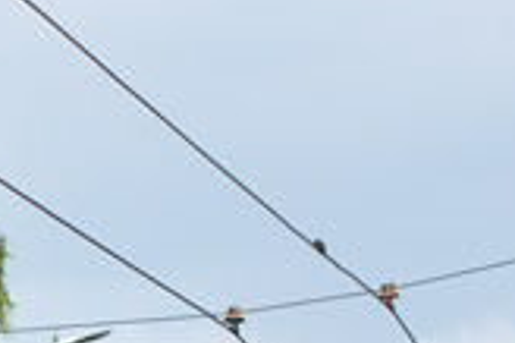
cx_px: -970
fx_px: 5231
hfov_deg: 5.3
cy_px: 1075
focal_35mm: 366
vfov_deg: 3.6
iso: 200
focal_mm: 50
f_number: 4.5
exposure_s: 1/640
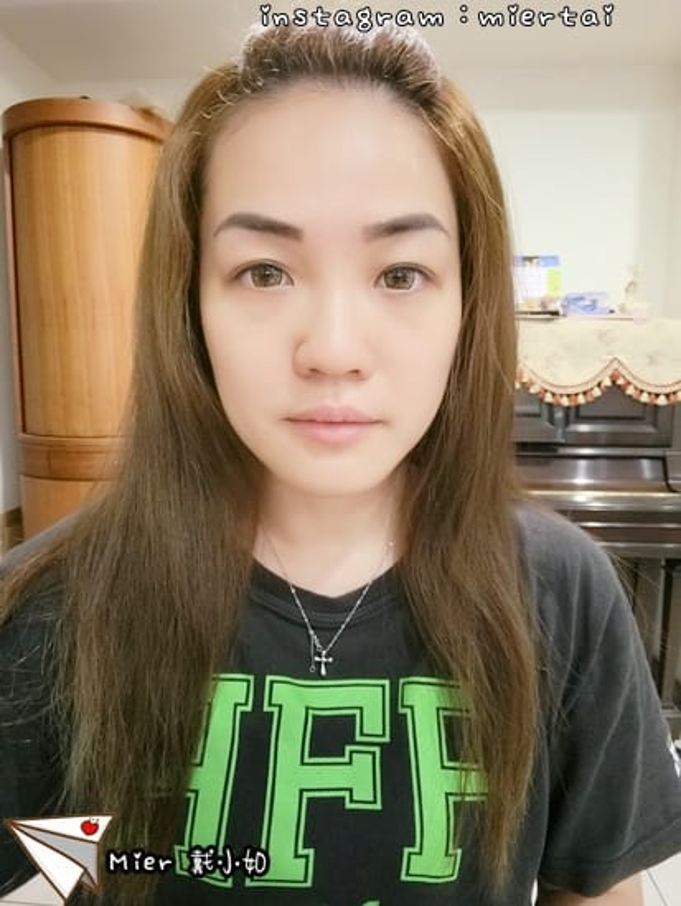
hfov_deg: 63.5
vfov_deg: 79.0
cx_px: 340
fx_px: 550
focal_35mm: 21
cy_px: 453
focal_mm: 4.58
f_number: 2.8
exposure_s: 1/25
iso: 640
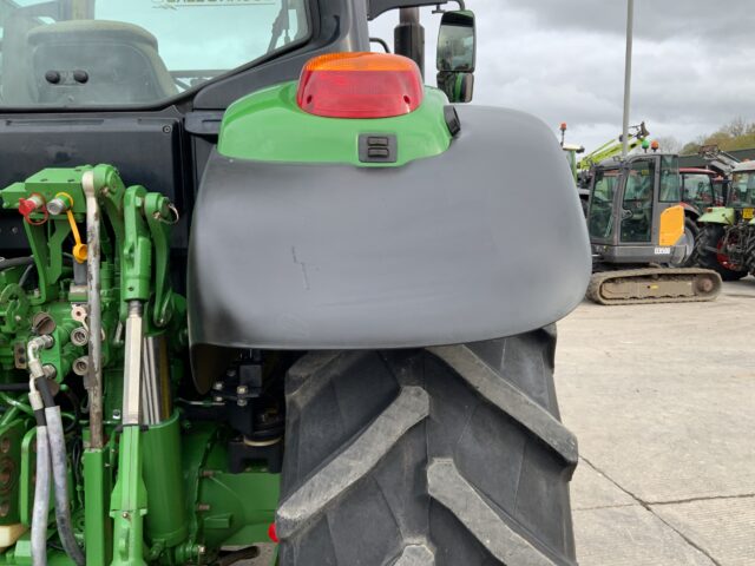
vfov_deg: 48.2
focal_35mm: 29
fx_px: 633
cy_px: 283
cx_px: 378
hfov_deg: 61.7
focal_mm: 3
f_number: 1.8
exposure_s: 1/166
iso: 16
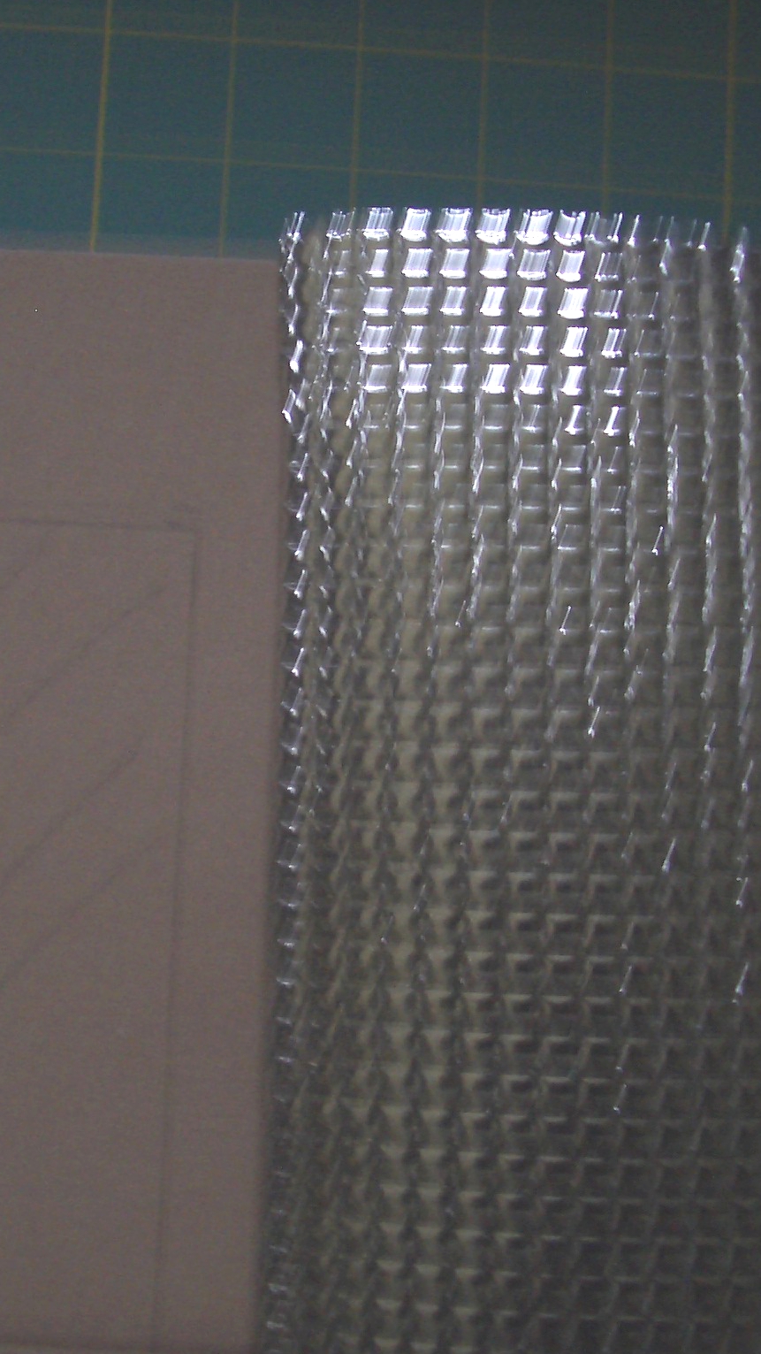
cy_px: 678
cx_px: 198
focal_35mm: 51
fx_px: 1830
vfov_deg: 40.6
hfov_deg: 23.3
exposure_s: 1/8
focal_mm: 5.8
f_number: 2.6
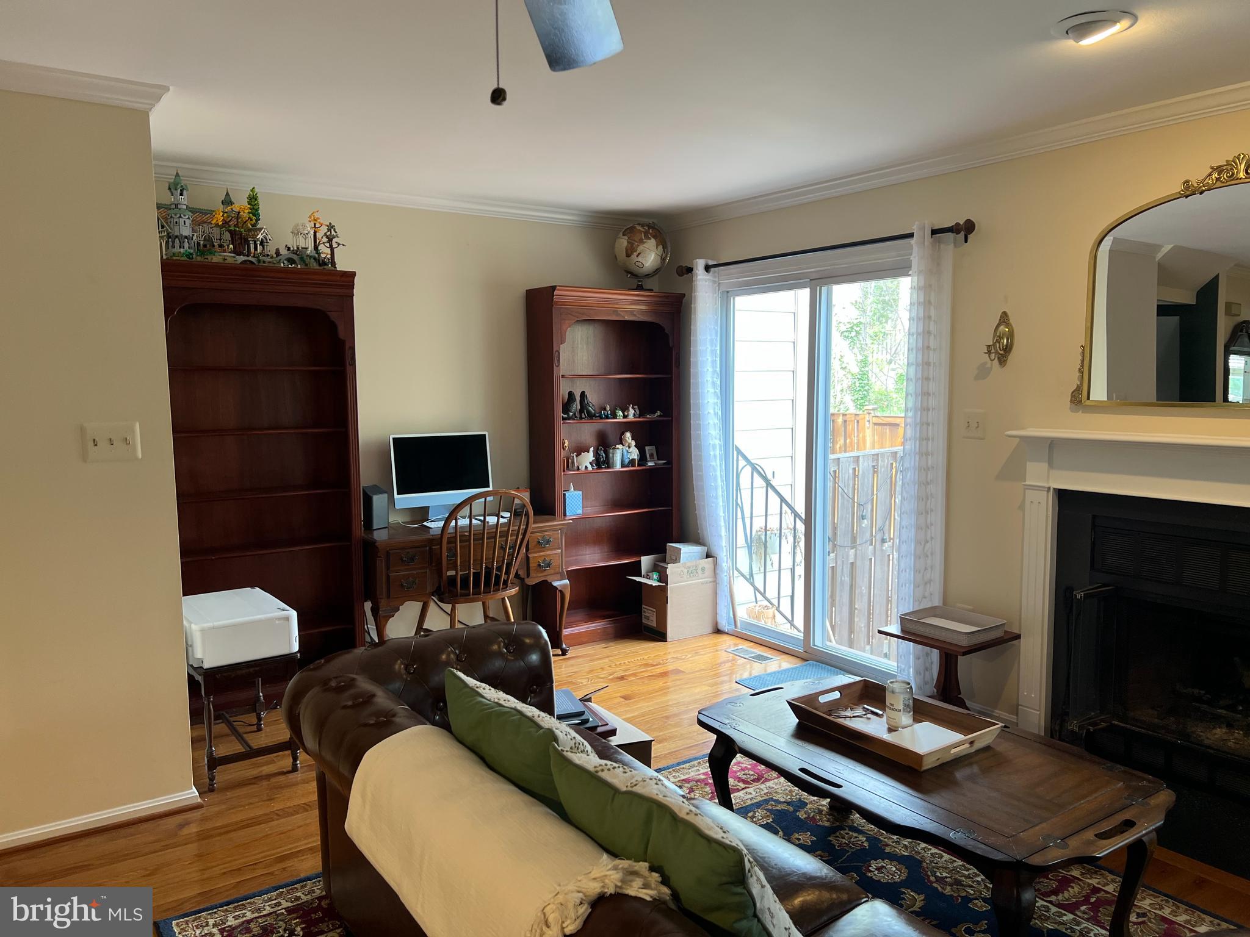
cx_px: 625
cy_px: 468
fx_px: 939
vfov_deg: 53.1
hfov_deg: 67.3
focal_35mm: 26
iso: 80
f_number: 1.5
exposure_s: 1/60
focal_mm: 5.7
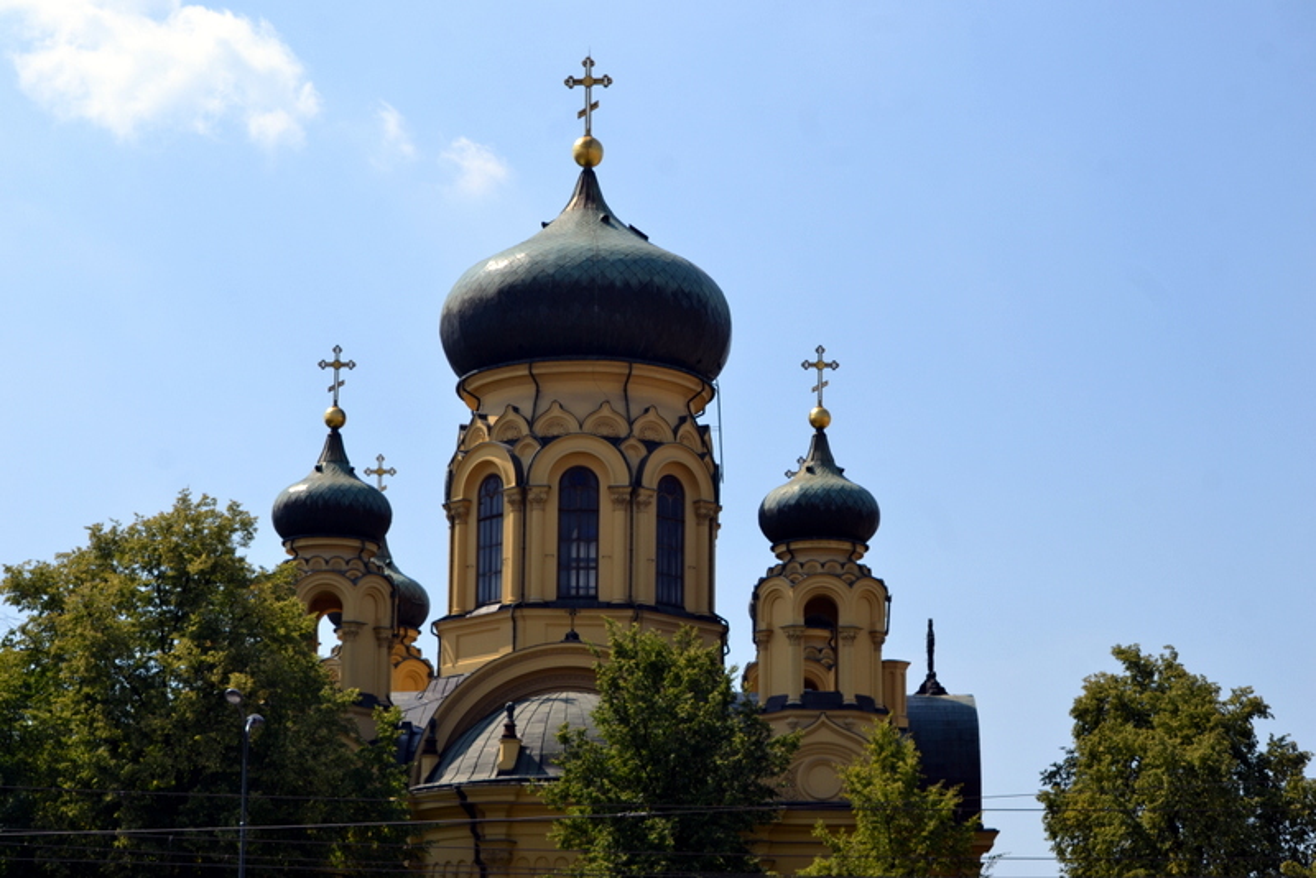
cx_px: 658
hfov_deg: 23.4
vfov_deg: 15.7
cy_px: 439
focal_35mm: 87
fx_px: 3181
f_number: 9
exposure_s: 1/320
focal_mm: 58
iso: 100
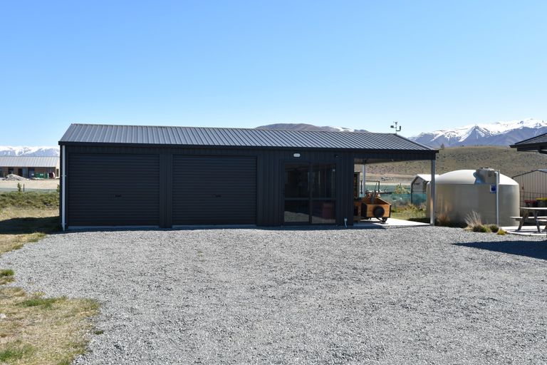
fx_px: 547
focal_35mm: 36
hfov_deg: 53.1
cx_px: 274
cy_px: 182
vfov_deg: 36.9
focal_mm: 24
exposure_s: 1/400
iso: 200
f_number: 10
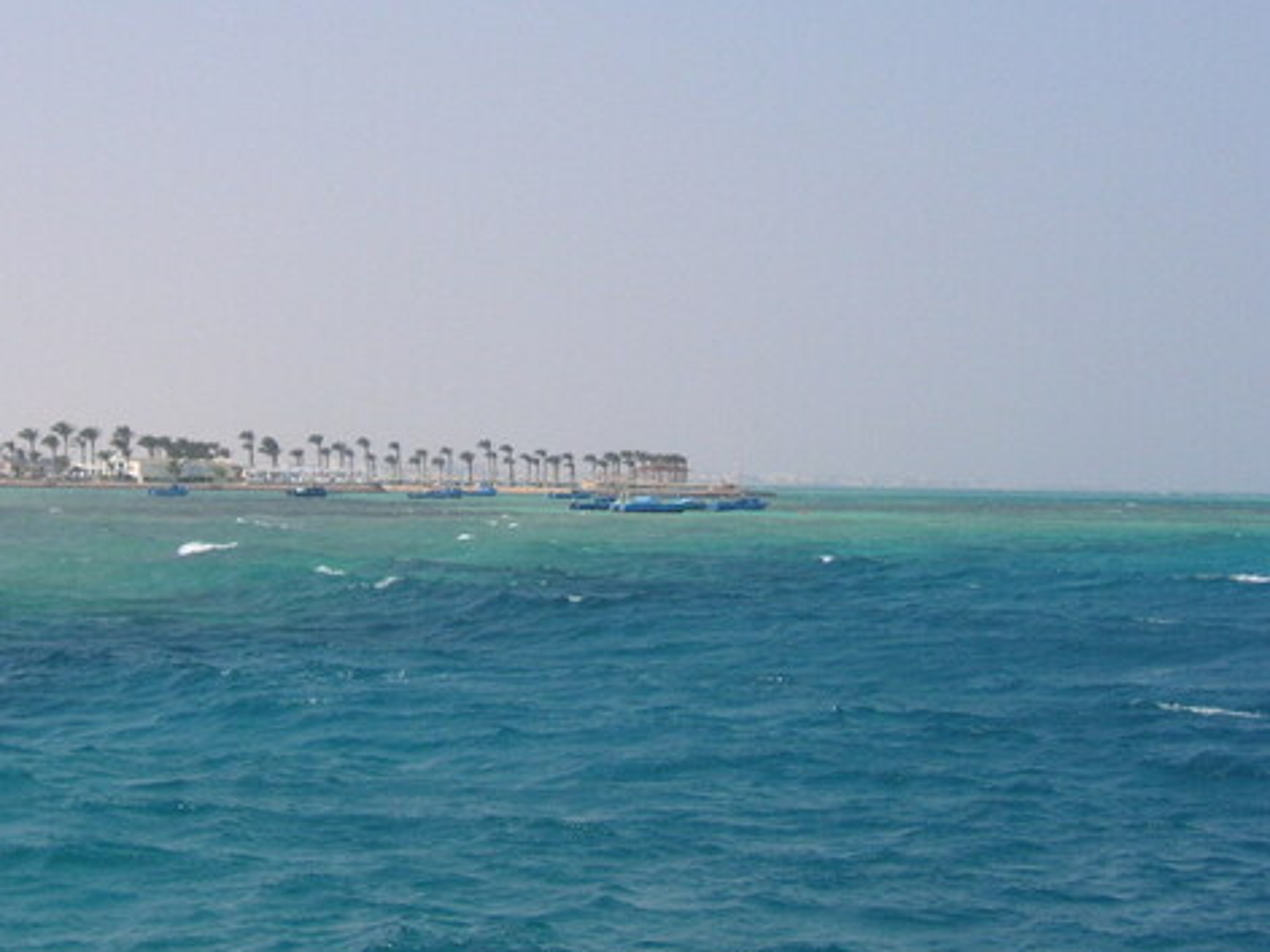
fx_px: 3301
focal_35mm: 90
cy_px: 332
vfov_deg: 16.4
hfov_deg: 21.7
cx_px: 410
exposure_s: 1/180
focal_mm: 8.9
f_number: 9.5
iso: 50
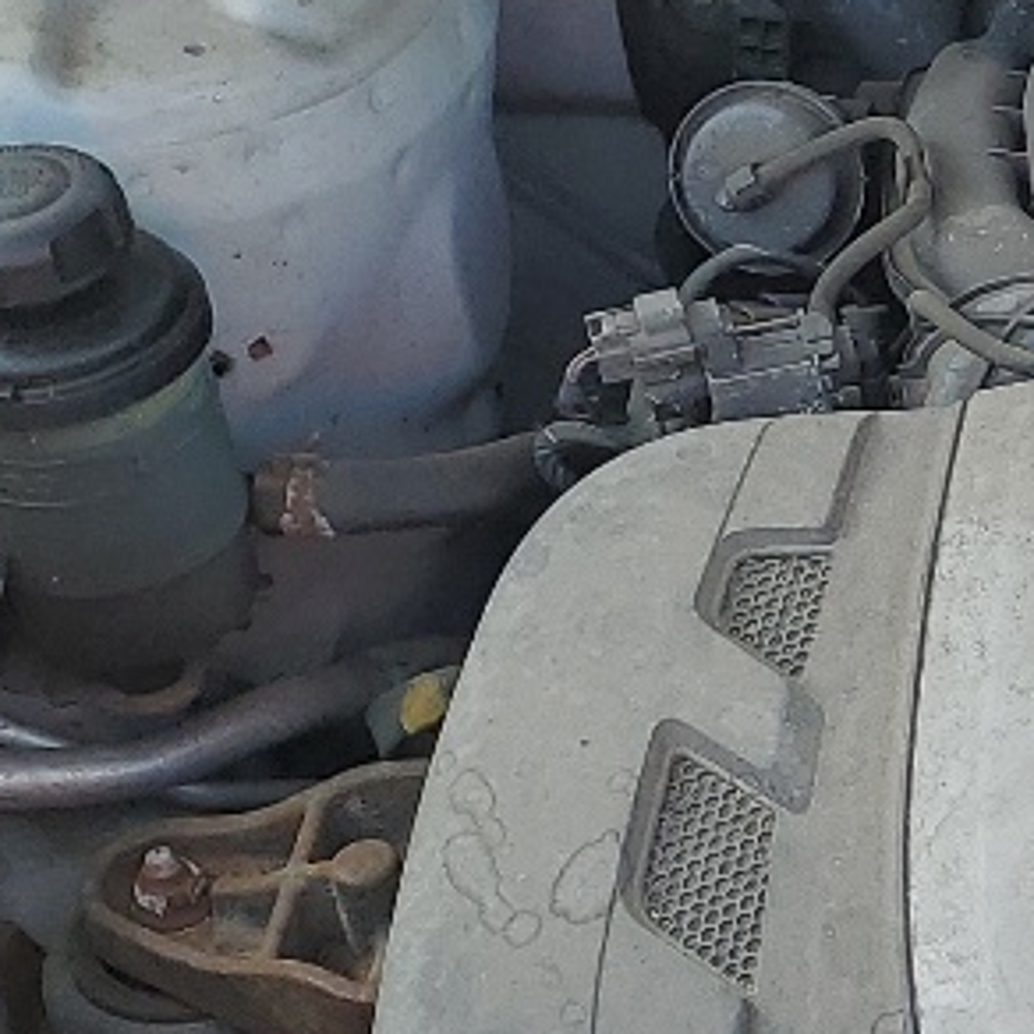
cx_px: 1933
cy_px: 829
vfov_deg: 13.8
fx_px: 4258
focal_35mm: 126
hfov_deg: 12.5
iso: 50
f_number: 1.5
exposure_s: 1/588
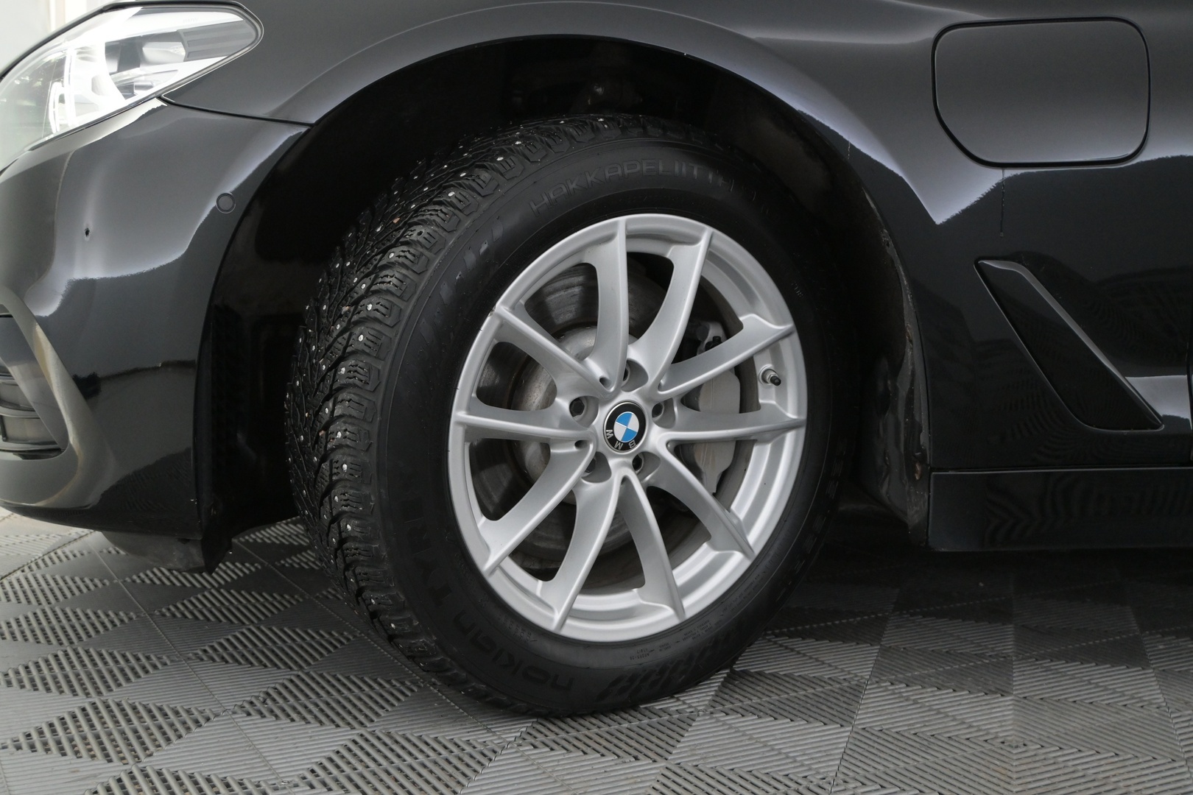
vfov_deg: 33.6
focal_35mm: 40
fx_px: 1317
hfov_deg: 48.7
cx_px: 596
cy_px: 398
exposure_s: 1/100
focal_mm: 26.5
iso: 2500
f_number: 5
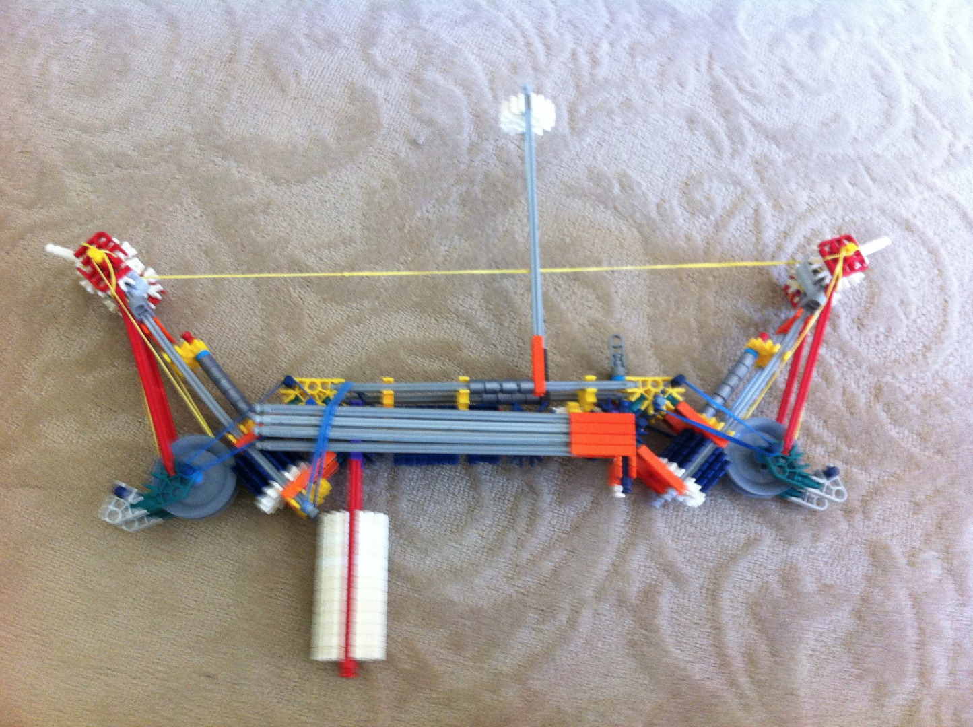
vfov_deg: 40.6
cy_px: 364
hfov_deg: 52.7
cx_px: 486
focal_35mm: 35
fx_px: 983
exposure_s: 1/15
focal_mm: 3.85
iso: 160
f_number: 2.8
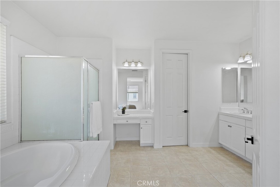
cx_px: 140
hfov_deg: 96.7
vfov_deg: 73.8
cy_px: 94
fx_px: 124
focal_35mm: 16
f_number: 4
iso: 160
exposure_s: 1/15
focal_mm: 16
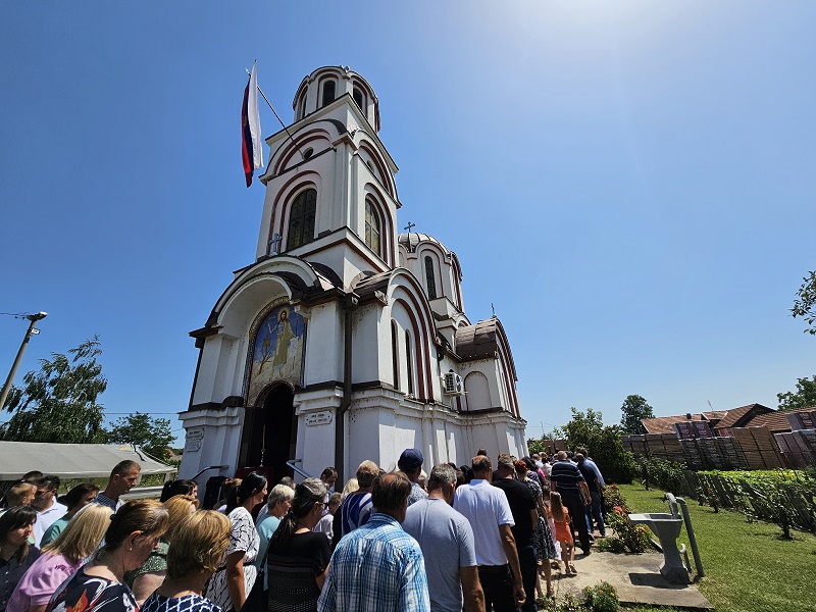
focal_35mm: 13
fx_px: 306
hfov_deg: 106.2
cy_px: 306
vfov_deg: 89.9
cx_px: 408
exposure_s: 1/4268
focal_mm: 2.2
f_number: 2.2
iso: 50
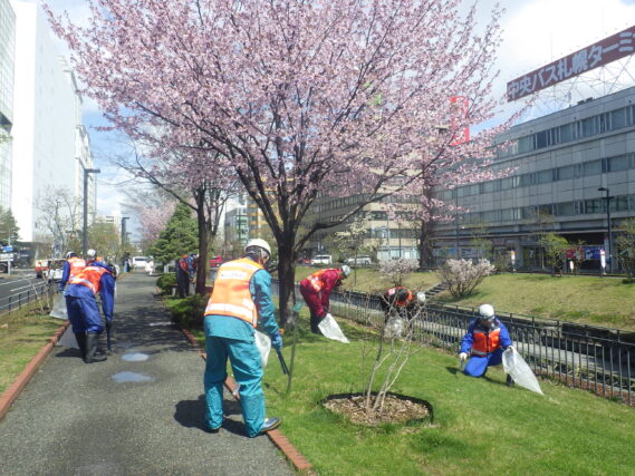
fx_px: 514
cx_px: 318
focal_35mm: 28
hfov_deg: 63.4
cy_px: 238
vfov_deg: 49.8
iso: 125
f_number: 4.2
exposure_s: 1/640
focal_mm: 5
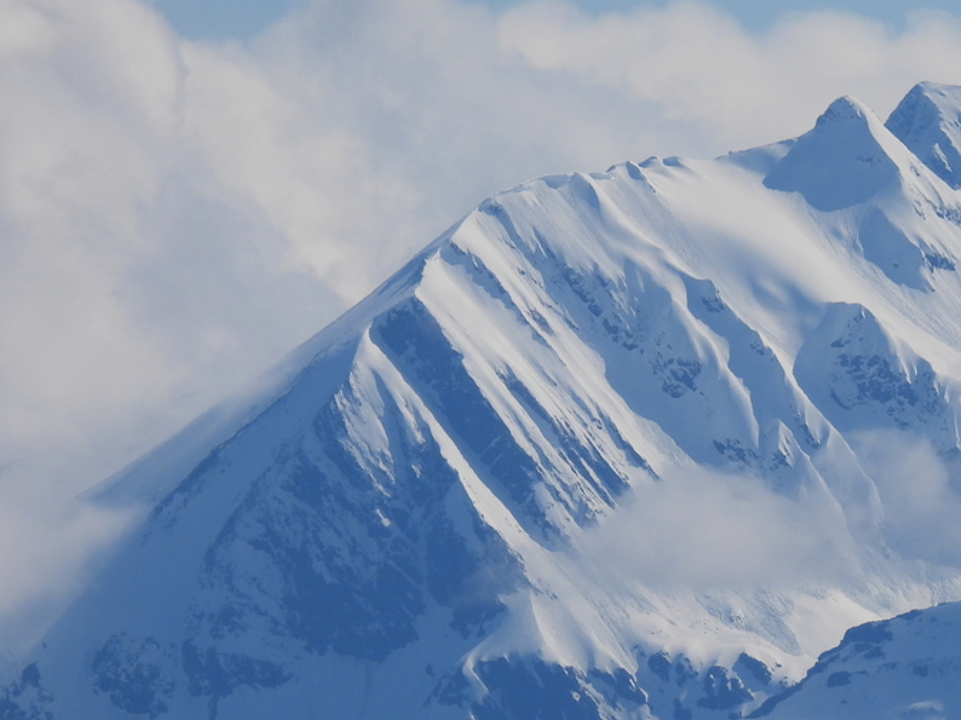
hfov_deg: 1.3
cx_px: 888
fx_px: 42183
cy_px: 478
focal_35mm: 1520
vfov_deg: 1.0
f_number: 5.6
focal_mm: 143
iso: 100
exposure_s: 1/1600
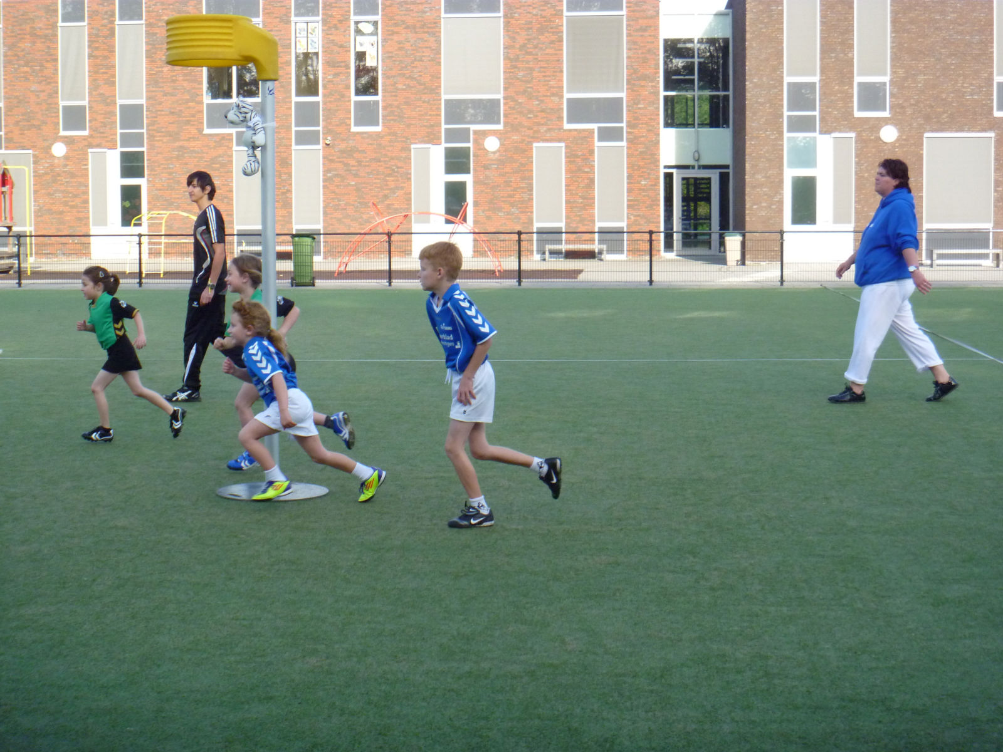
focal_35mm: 62
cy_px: 376
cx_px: 502
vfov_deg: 23.7
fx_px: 1796
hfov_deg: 31.2
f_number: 3.9
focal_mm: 11
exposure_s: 1/500
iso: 320
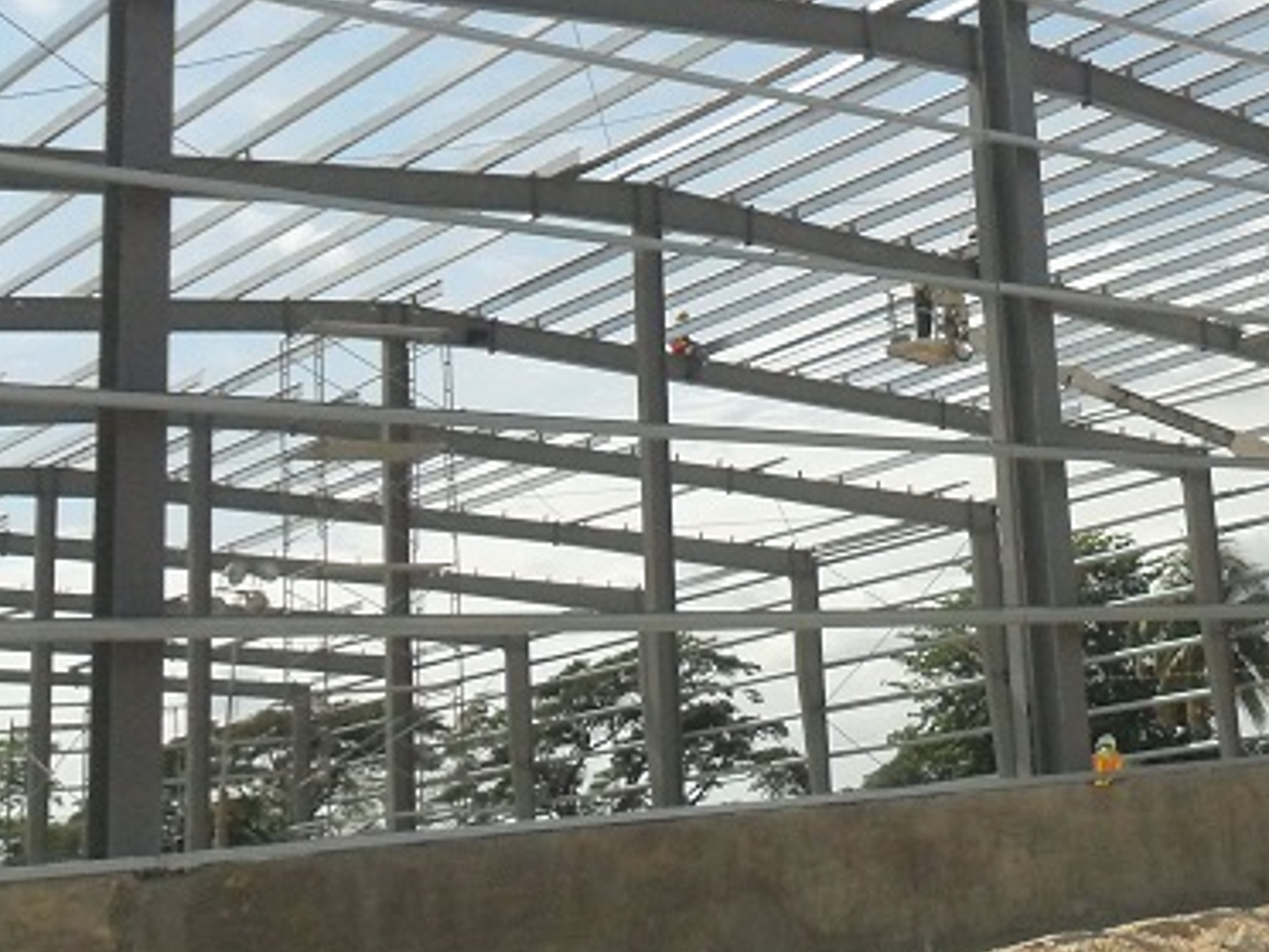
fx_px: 2126
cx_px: 1303
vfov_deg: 24.9
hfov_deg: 30.6
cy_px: 222
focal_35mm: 58
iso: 200
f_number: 8.9
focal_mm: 4.9
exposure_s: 1/750
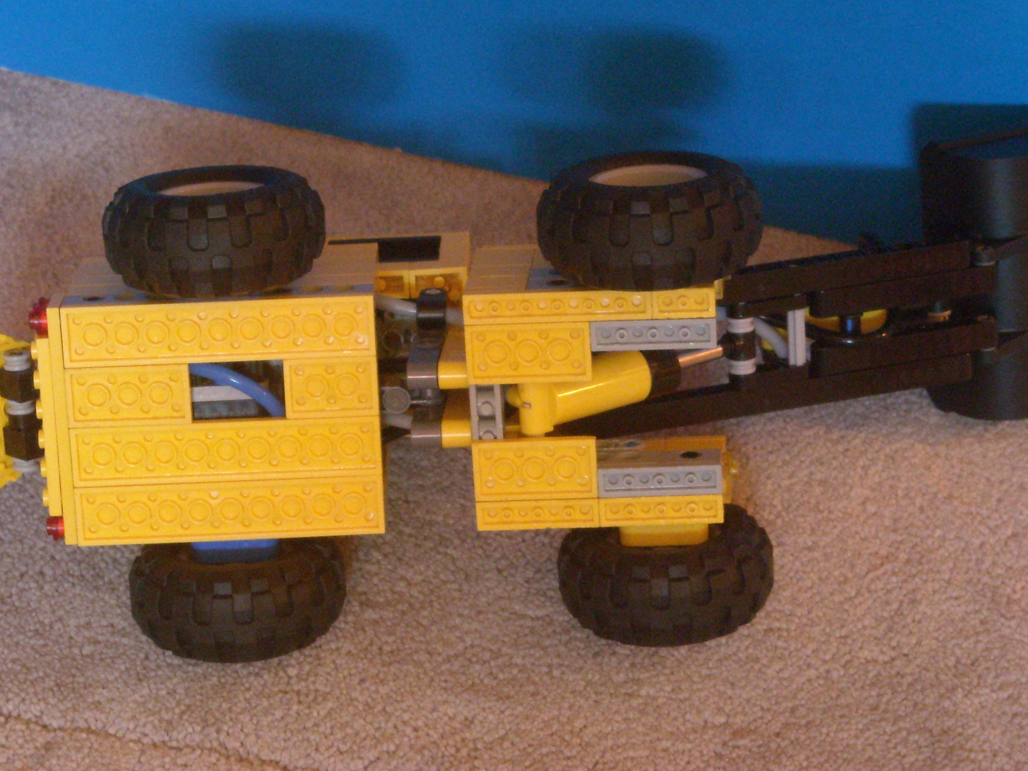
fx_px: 3415
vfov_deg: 12.9
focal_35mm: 115
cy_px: 355
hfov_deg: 17.1
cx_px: 474
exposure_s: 1/2.5
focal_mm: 17.1
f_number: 4.7
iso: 800
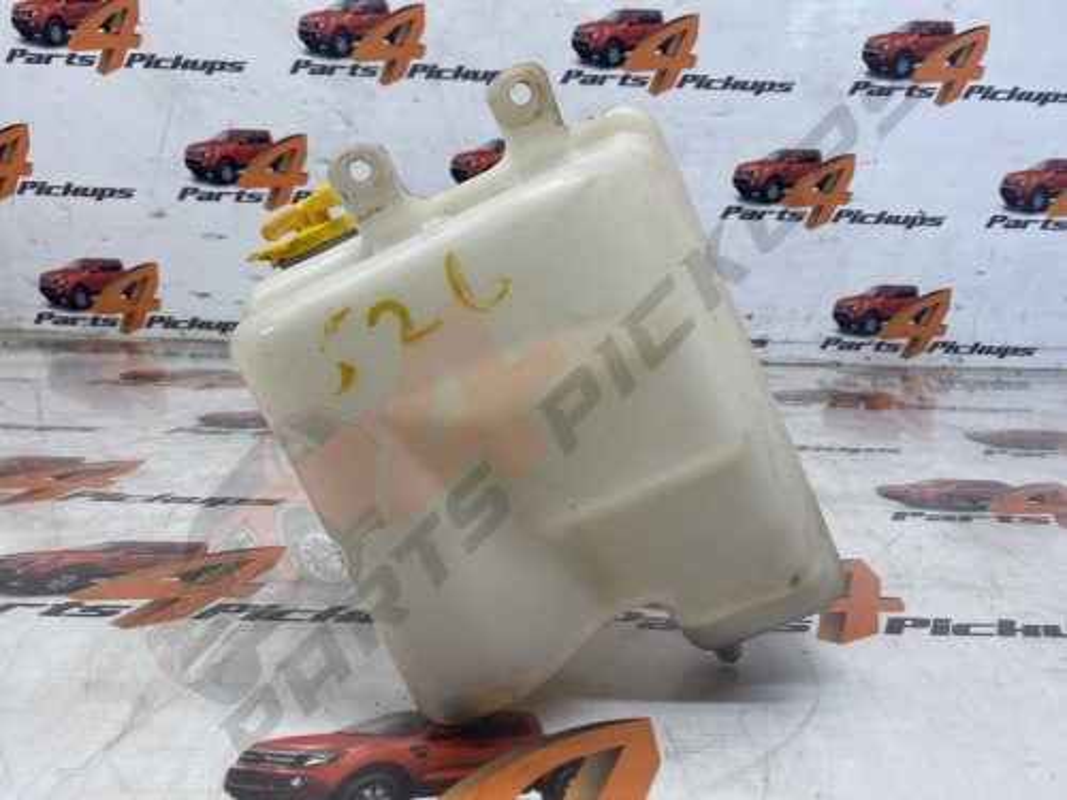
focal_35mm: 26
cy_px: 400
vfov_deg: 53.1
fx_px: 801
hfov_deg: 67.3
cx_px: 534
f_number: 1.8
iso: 50
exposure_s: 1/122
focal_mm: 4.25
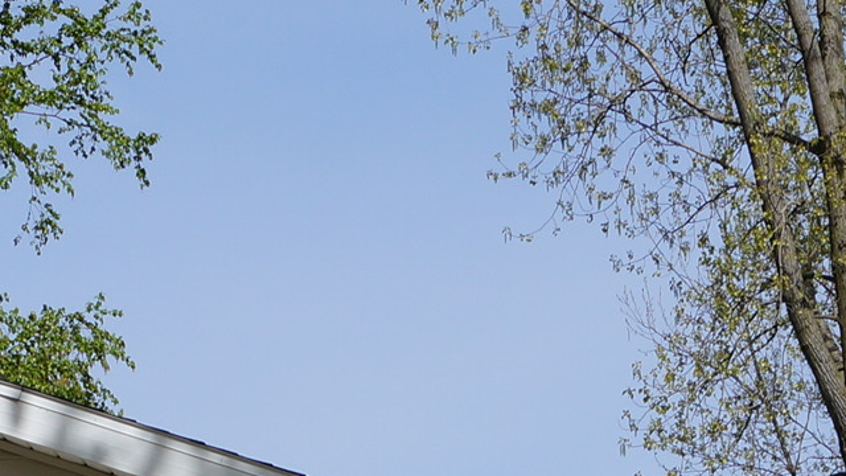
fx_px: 4217
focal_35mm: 188
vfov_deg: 6.2
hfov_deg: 11.5
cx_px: 453
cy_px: 1119
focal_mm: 28
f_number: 11
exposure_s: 1/250
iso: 100
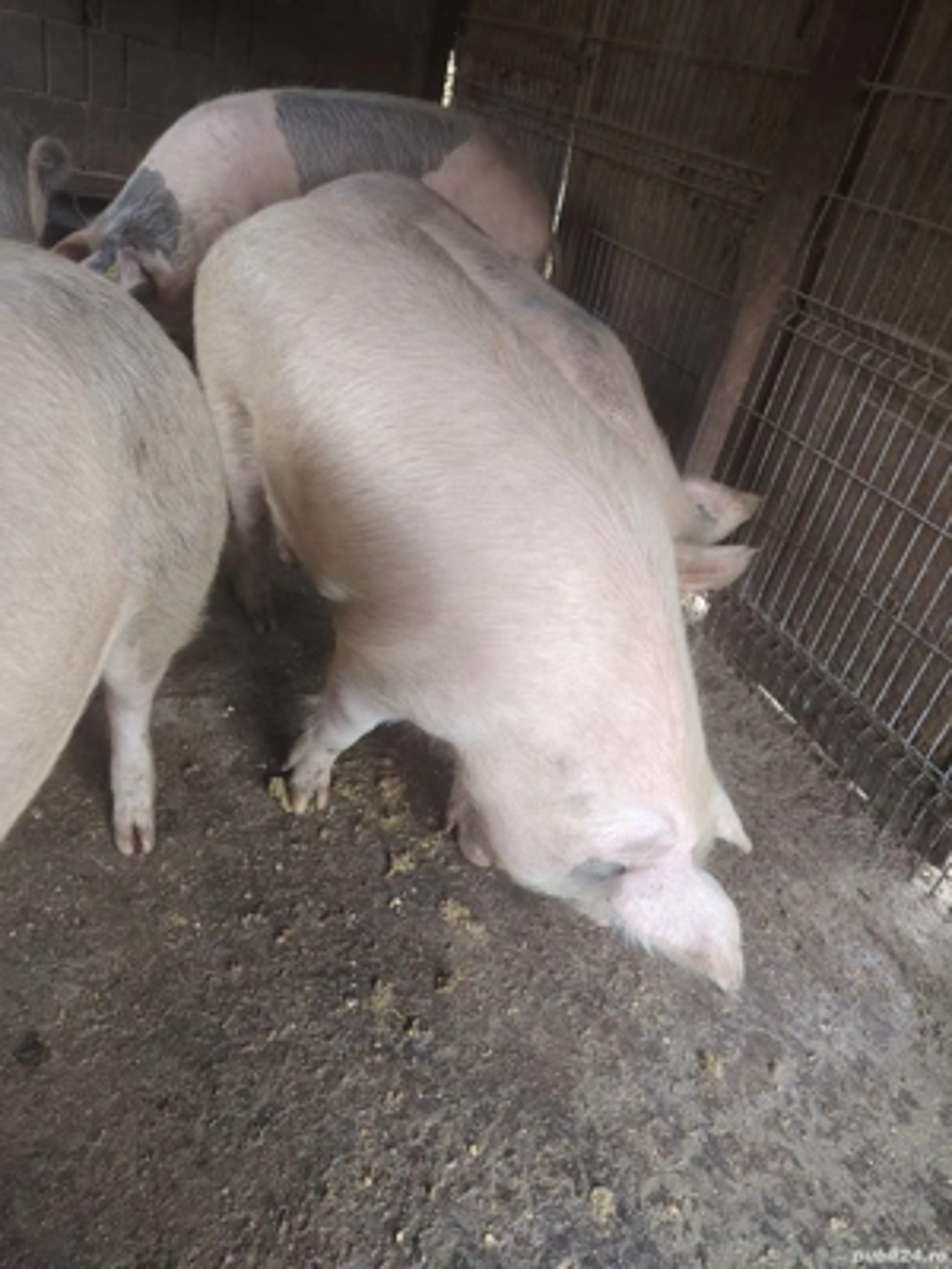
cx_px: 476
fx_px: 880
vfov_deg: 71.6
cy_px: 634
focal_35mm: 24
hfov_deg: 56.8
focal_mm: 5.25
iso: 3341
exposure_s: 1/100
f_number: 1.75
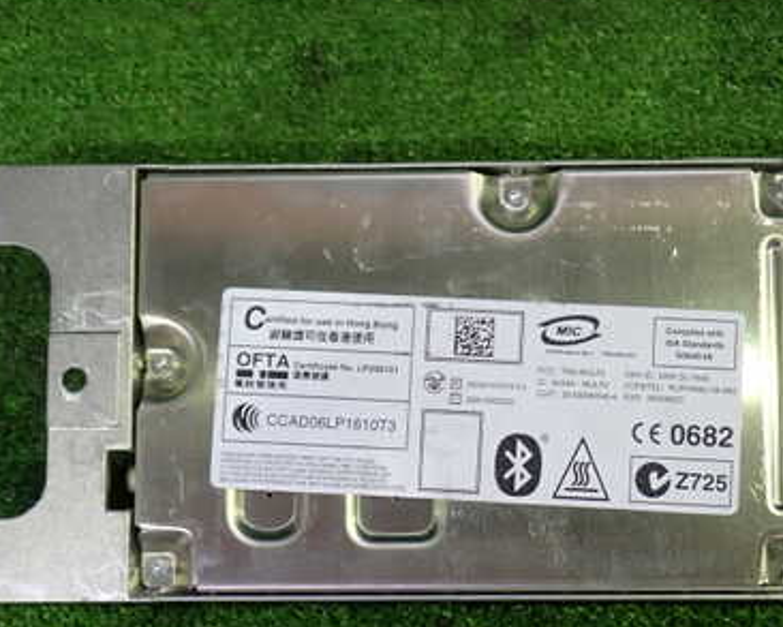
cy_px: 398
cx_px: 486
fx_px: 1113
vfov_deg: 31.3
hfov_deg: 38.5
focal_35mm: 48
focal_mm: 5.4
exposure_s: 1/30
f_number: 2.3
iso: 250
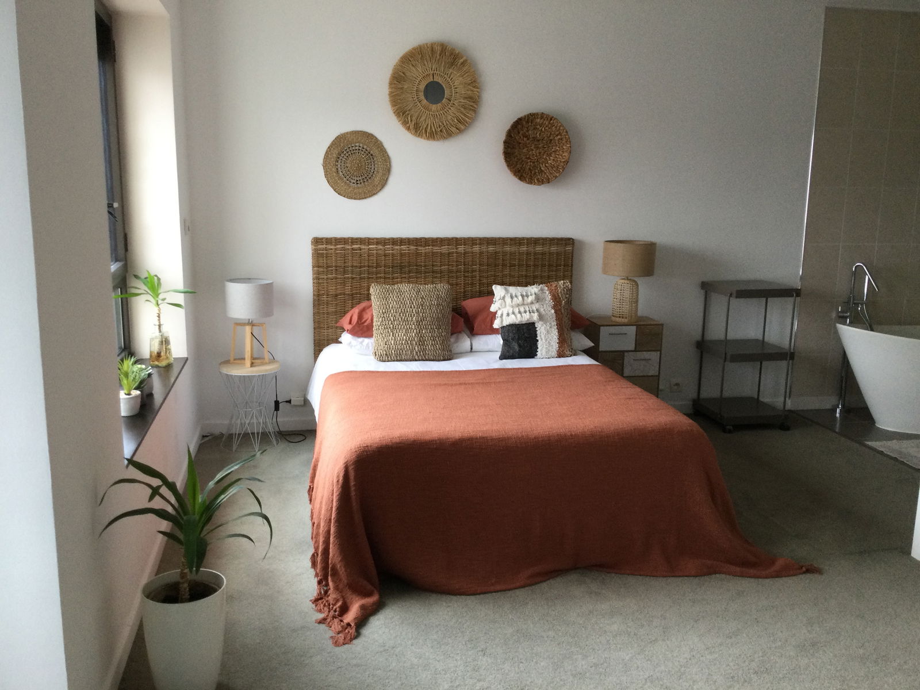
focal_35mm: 31
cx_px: 460
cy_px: 345
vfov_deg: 45.4
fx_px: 824
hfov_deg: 58.4
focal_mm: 3.3
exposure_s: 1/33
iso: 80
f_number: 2.4
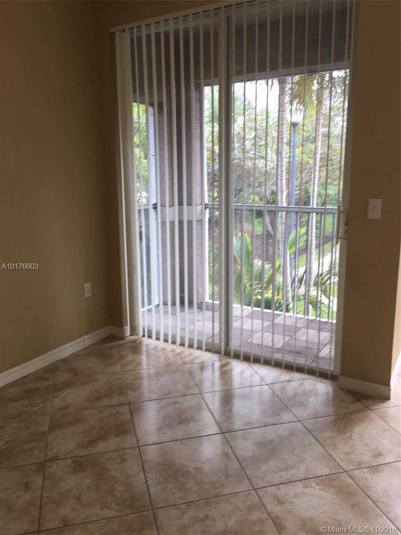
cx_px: 200
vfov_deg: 61.7
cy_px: 268
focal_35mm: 29
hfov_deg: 48.2
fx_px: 448
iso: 25
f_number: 2.2
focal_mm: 4.15
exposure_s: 1/60
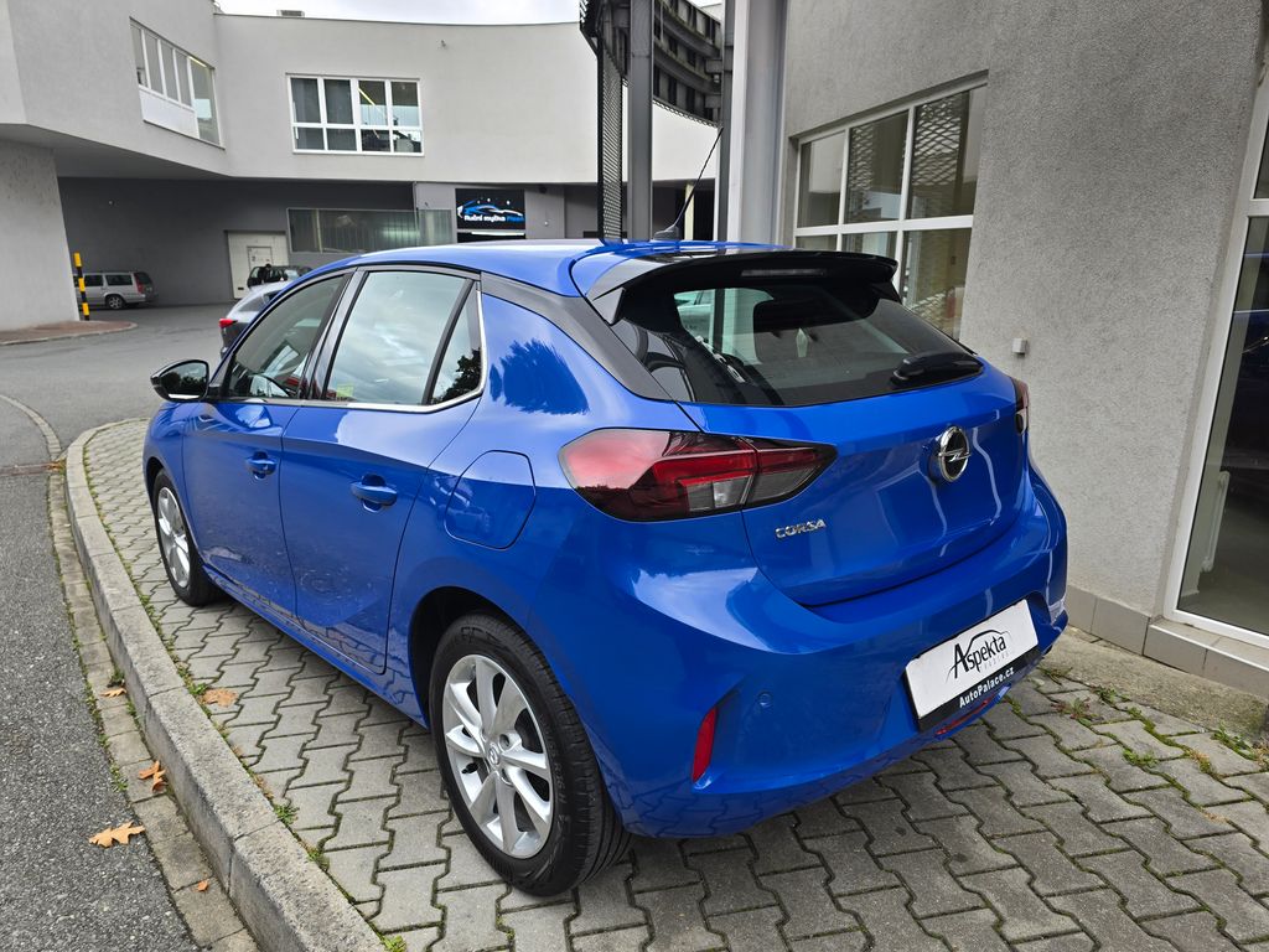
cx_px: 634
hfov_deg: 73.9
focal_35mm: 23
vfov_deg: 58.9
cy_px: 476
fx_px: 843
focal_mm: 6.3
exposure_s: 1/180
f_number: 1.7
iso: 25
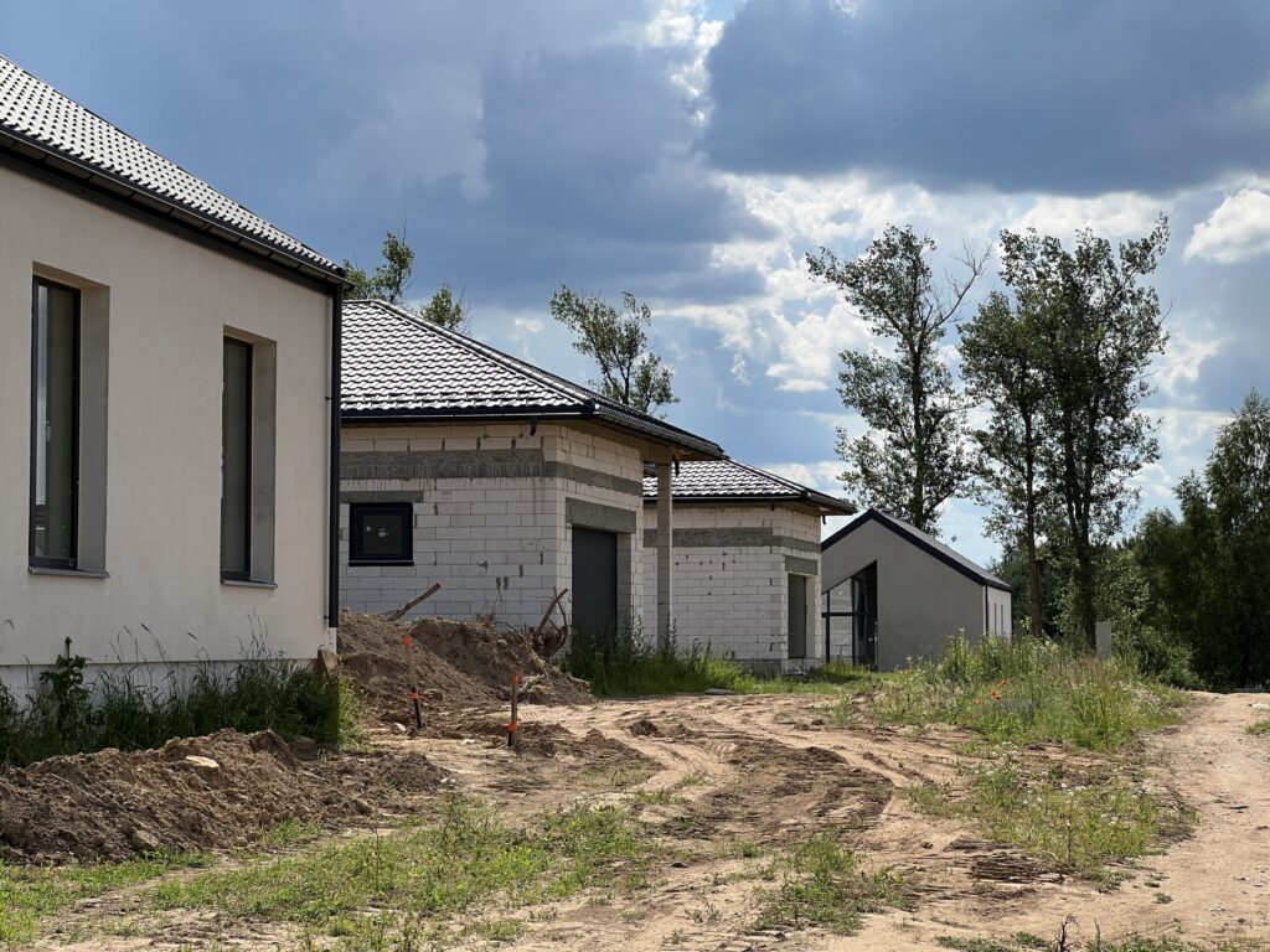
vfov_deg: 19.1
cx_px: 635
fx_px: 2825
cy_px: 476
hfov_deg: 25.3
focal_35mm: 77
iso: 32
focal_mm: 9
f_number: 2.8
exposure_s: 1/1393
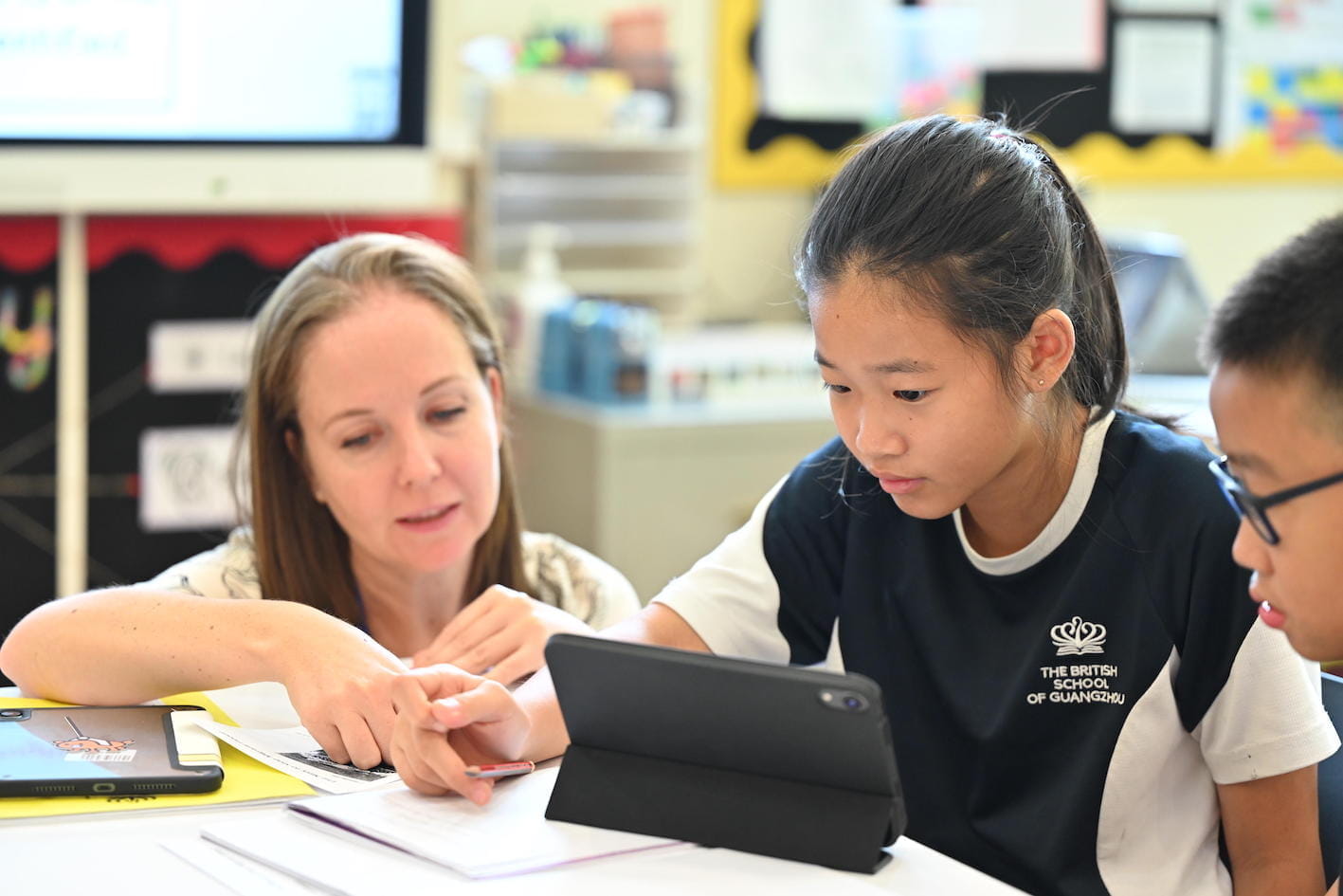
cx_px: 672
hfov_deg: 22.9
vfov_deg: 15.4
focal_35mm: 89
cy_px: 448
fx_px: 3320
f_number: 2.8
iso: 1600
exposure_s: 1/200
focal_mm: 89
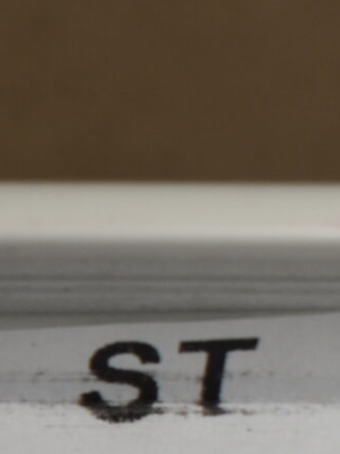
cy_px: 593
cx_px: -628
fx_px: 3104
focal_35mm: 237
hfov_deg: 5.9
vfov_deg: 8.2
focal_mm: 28
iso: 140
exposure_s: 1/60
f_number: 8
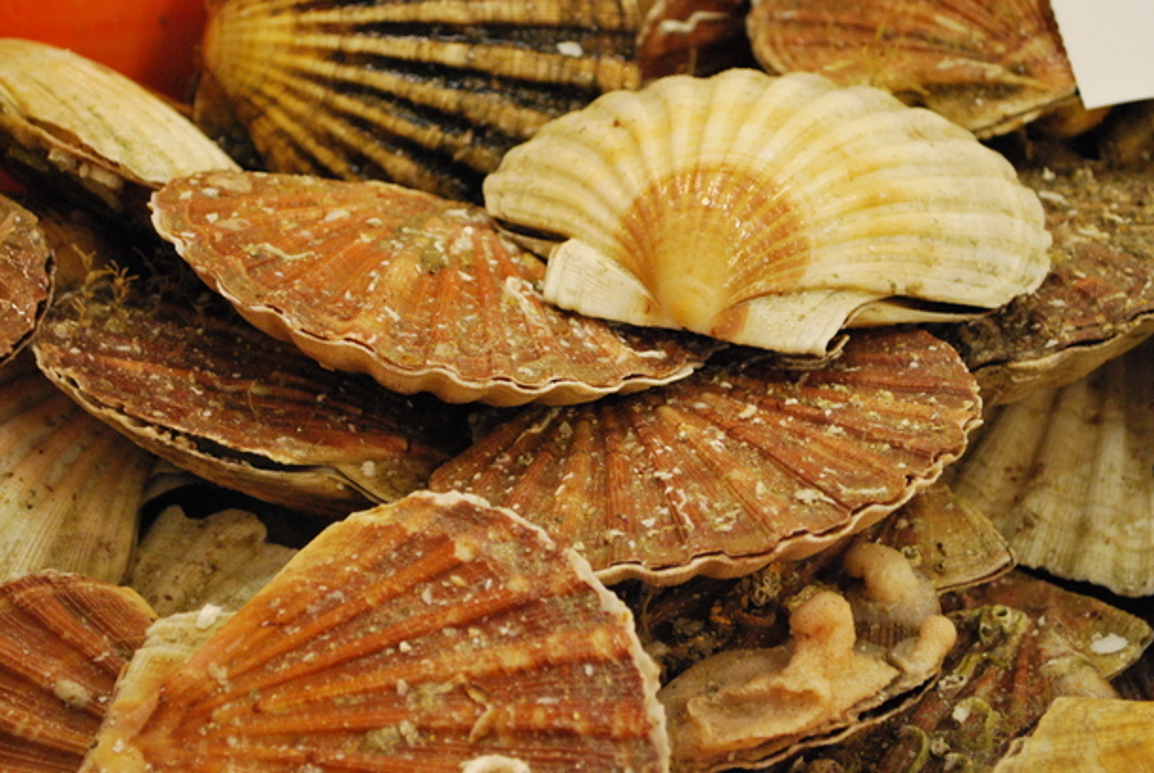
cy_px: 369
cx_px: 540
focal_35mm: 95
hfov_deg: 21.5
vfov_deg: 14.5
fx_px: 3035
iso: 1600
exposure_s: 1/20
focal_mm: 55
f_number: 5.6
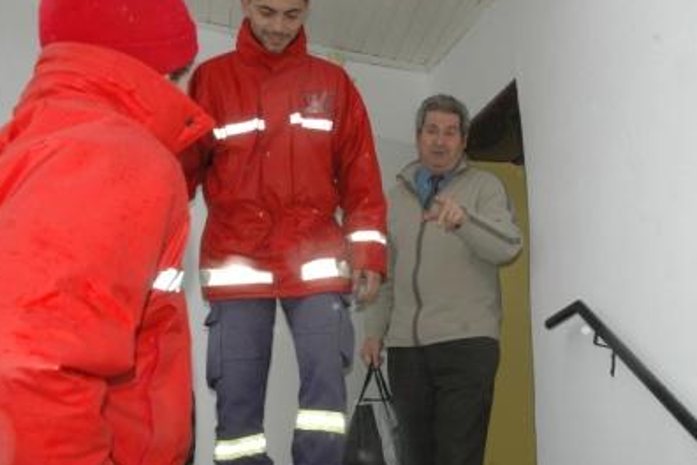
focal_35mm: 53
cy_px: 217
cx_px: 382
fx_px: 1018
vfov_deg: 25.7
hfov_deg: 37.8
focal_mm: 31
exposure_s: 1/500
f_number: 8
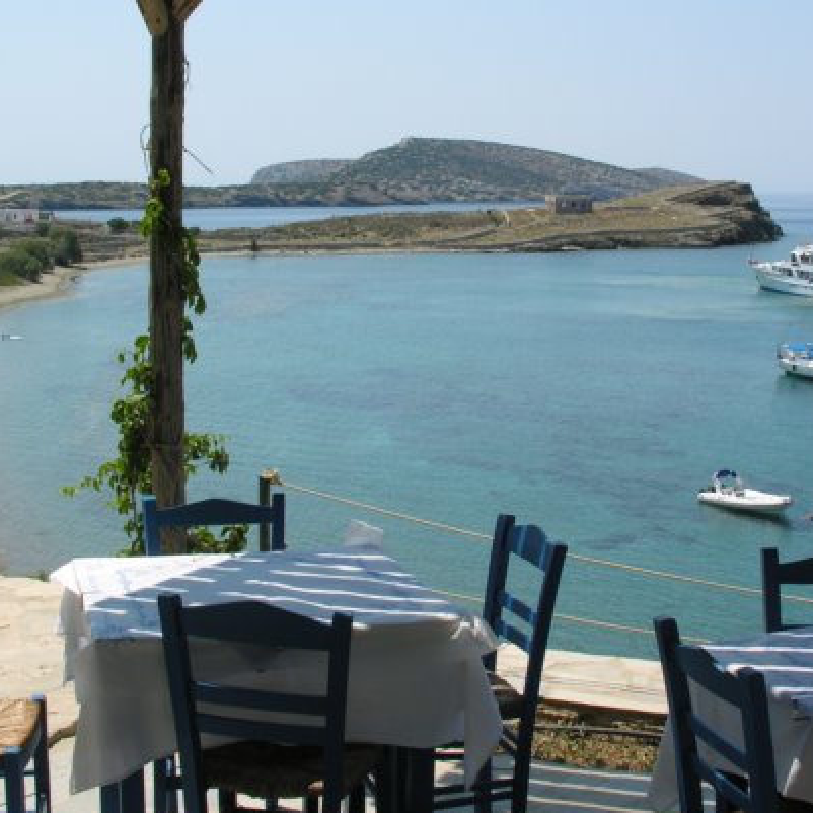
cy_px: 338
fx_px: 1435
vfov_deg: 31.6
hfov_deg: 31.6
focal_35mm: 54
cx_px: 444
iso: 50
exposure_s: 1/260
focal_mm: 8.9
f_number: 6.3
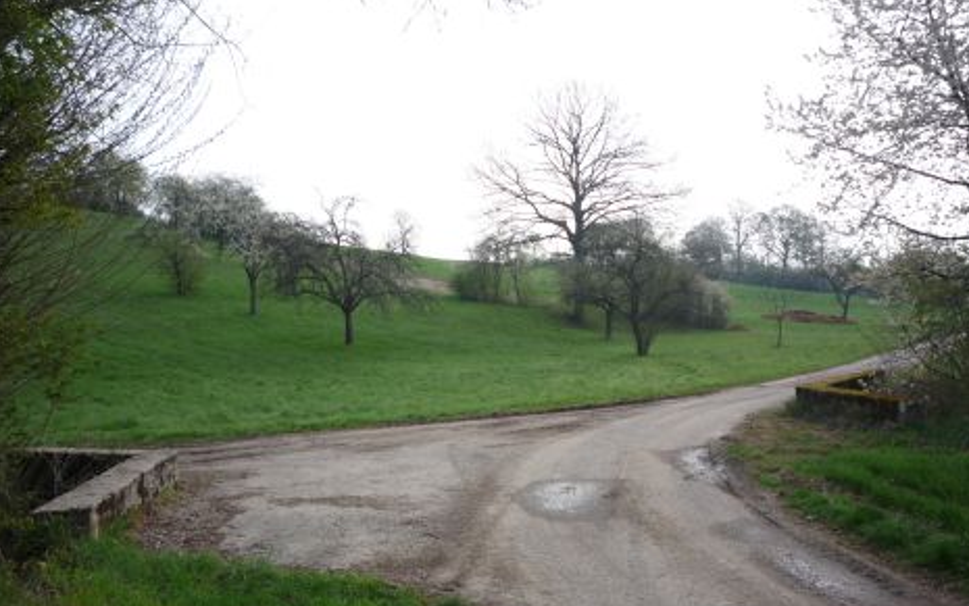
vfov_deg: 36.1
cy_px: 371
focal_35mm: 35
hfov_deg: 55.3
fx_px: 925
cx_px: 494
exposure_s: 1/400
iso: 100
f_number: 4
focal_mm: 5.2
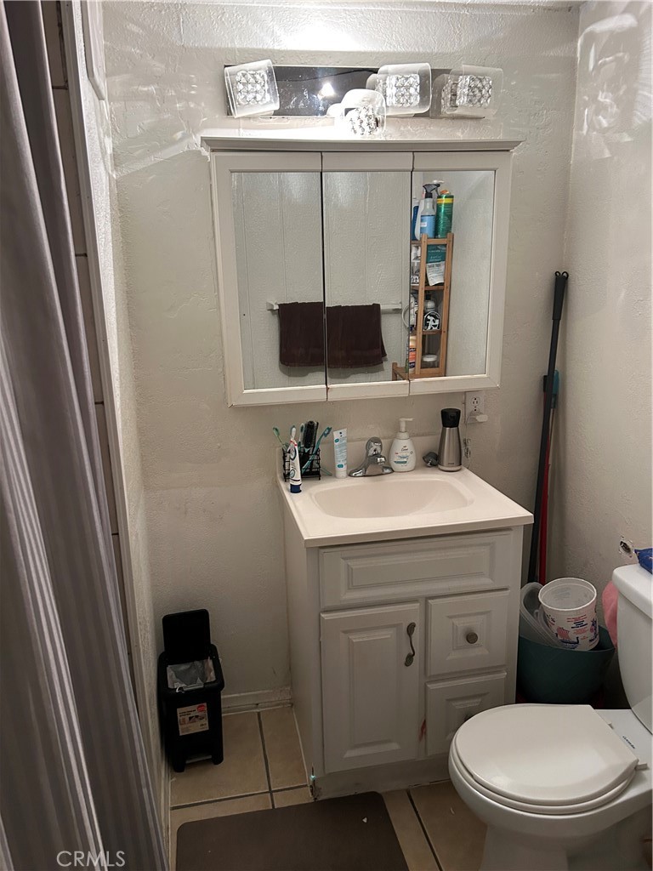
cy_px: 436
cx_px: 326
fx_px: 654
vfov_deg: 67.3
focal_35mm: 26
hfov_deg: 53.1
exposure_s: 1/60
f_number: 1.5
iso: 320
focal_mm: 5.7
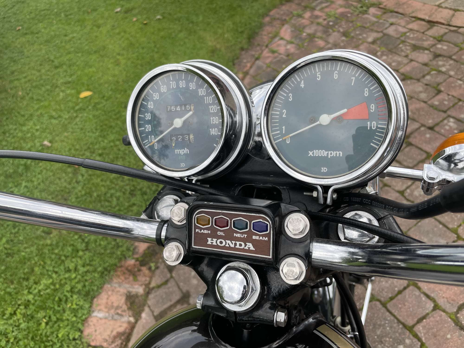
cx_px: 232
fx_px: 349
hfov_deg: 67.3
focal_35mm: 26
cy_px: 174
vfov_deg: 53.1
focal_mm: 4.2
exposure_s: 1/432
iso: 32
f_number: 1.6
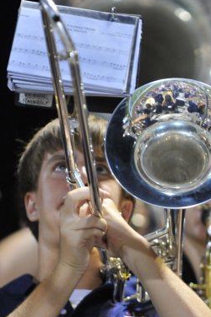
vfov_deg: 4.3
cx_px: 100
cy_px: 248
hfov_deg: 2.9
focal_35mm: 479
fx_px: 4219
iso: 1600
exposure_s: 1/50
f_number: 2.8
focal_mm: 200
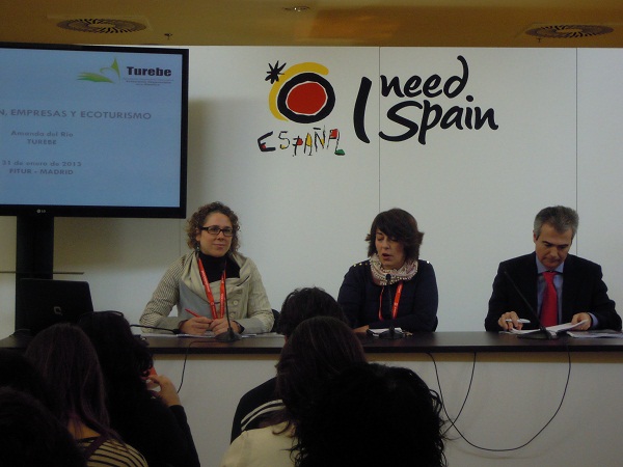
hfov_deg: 26.3
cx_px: 312
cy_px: 234
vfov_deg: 19.9
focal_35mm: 74
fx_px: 1332
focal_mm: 13.2
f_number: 4.4
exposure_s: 1/50
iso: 360
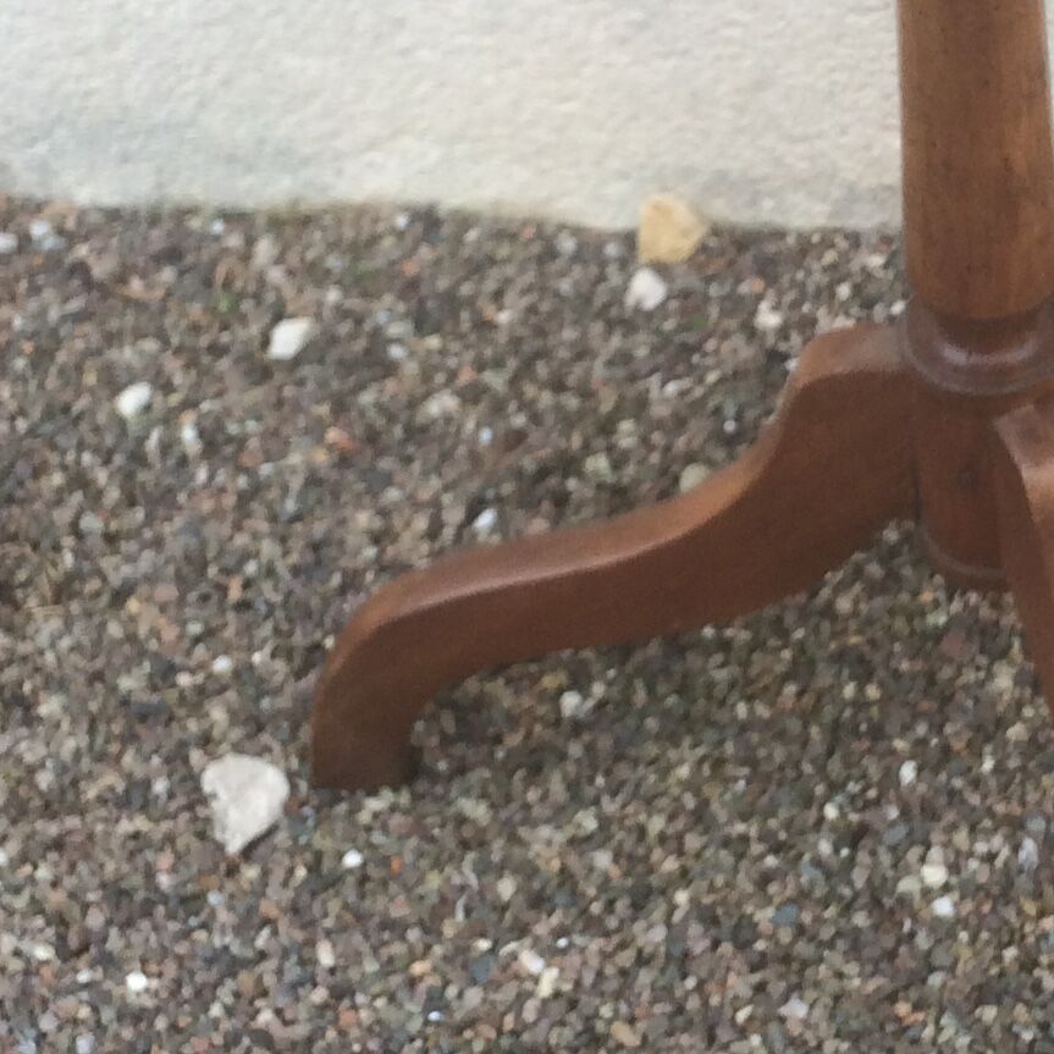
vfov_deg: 17.8
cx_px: 977
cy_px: 215
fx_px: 3341
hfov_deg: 17.6
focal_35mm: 97
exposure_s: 1/402
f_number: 2.2
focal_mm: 4.15
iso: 32
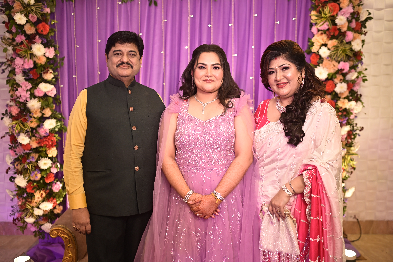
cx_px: 196
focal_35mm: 35
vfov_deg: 37.9
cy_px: 131
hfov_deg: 54.4
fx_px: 382
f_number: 1.6
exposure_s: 1/640
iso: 500
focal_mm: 35
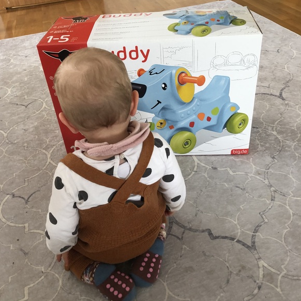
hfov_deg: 48.4
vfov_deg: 48.2
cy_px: 121
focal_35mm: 34
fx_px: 334
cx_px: 147
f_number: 1.8
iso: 40
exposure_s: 1/20
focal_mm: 3.99
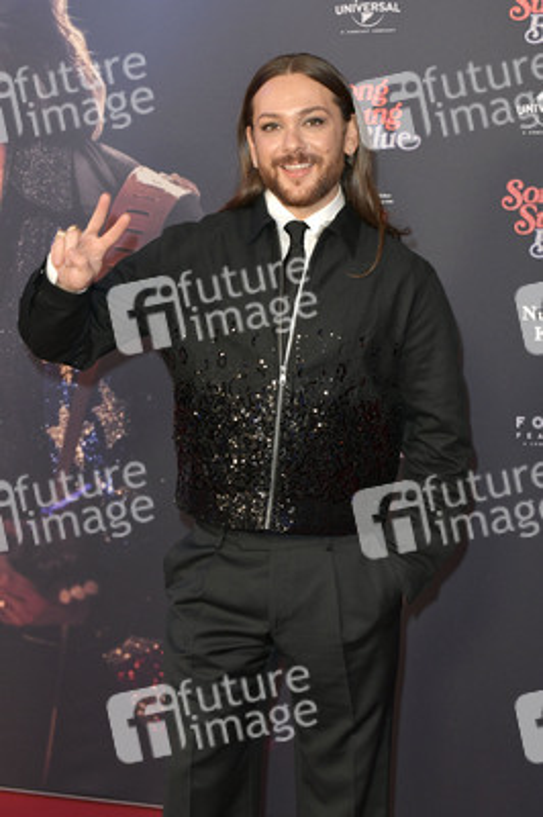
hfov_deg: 17.0
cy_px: 408
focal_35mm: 80
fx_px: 1813
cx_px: 272
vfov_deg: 25.4
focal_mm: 80
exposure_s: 1/250
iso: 1600
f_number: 6.3
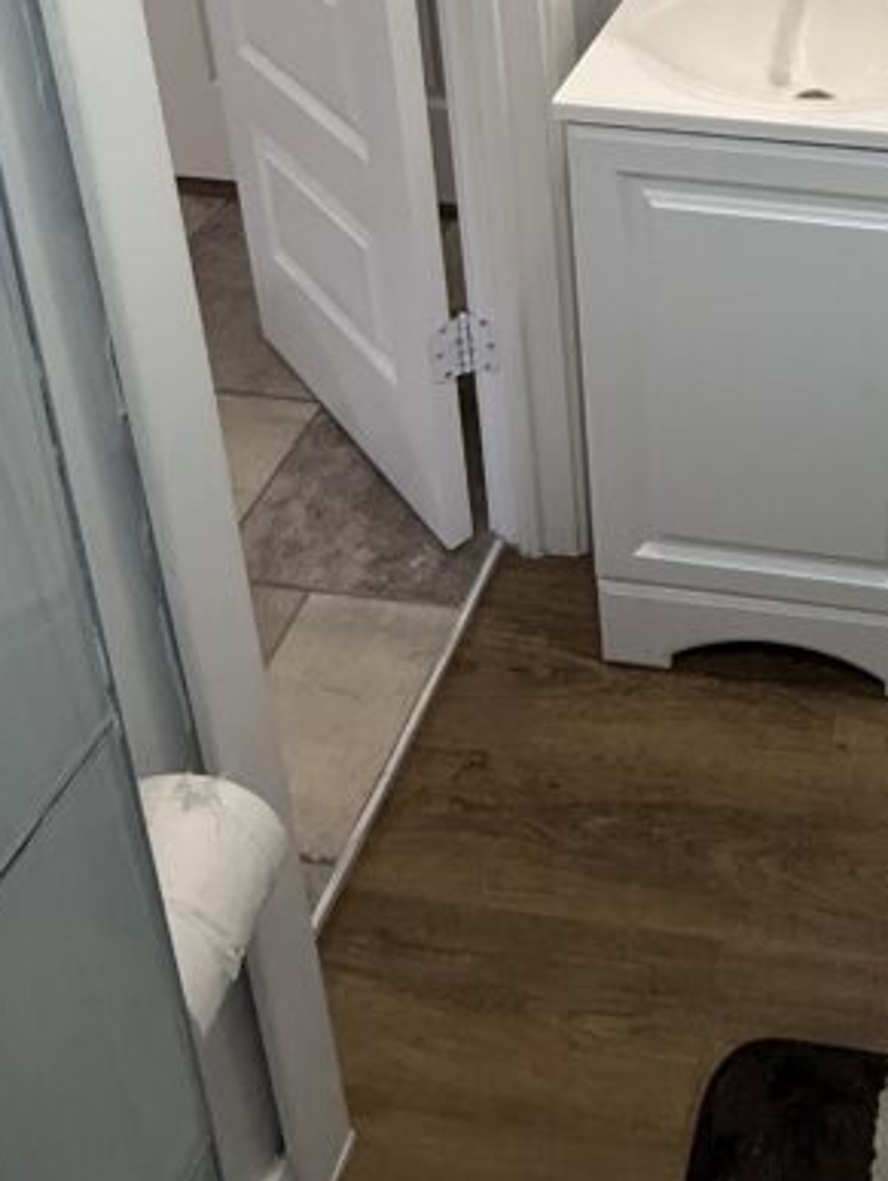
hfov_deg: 34.8
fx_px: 1263
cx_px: 909
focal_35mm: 37
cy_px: -159
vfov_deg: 39.5
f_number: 2.2
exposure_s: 1/120
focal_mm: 2.22
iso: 200
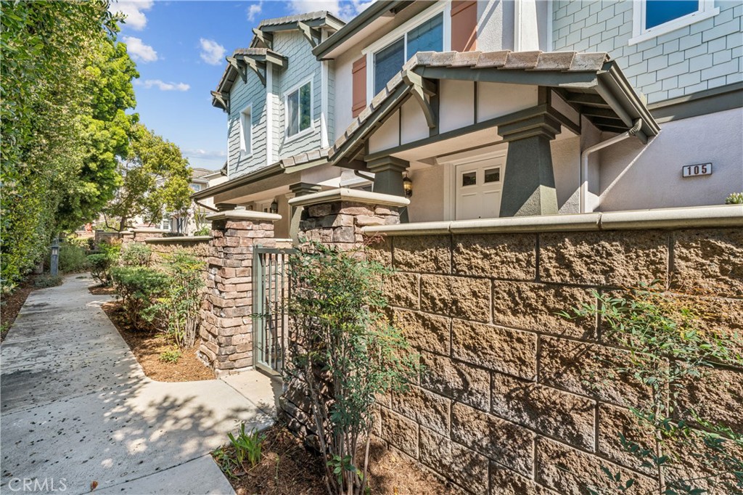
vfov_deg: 72.0
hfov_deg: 95.0
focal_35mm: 16
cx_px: 372
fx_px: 340
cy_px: 248
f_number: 22
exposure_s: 1/20
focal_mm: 16.5
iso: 100
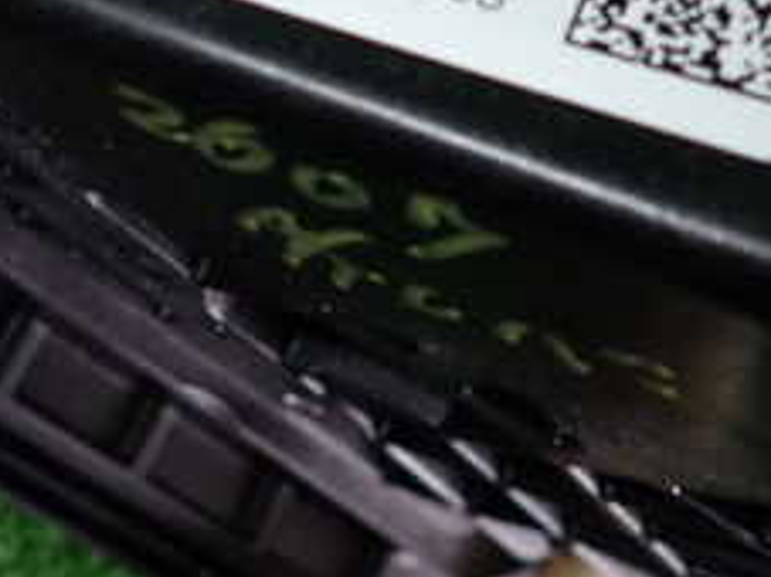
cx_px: 187
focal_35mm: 66
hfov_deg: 28.9
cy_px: 71
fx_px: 1469
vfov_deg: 21.8
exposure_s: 1/30
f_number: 5.6
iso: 200
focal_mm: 4.5
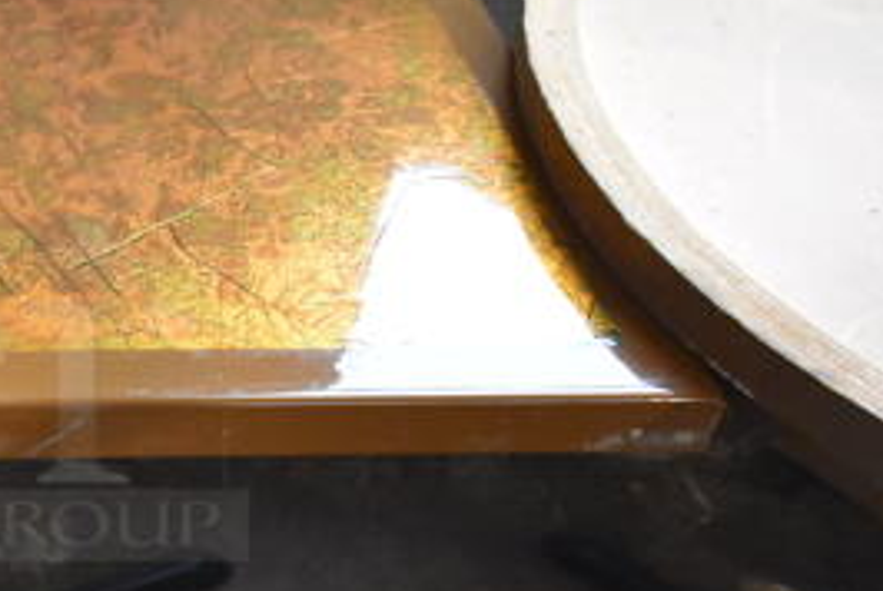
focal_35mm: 62
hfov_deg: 28.9
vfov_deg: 21.9
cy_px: 385
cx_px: -120
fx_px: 1522
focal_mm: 18
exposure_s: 1/125
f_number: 3.5
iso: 4000
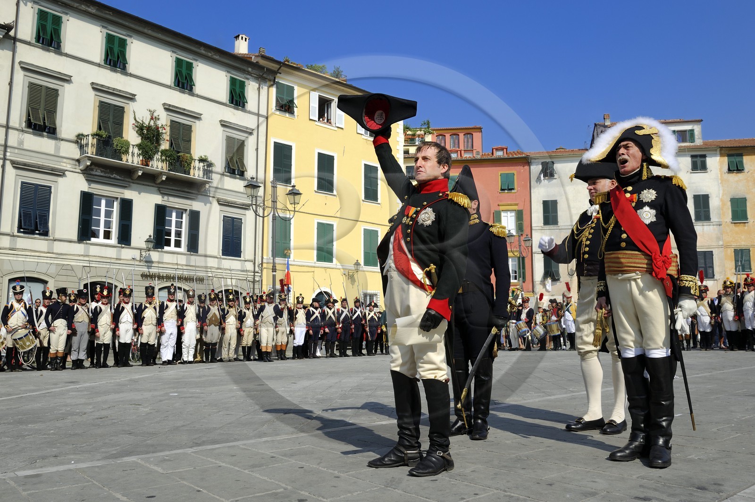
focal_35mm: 29
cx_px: 378
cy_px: 251
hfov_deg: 63.7
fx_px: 608
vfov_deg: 44.9
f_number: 10
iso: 200
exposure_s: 1/320
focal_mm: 29
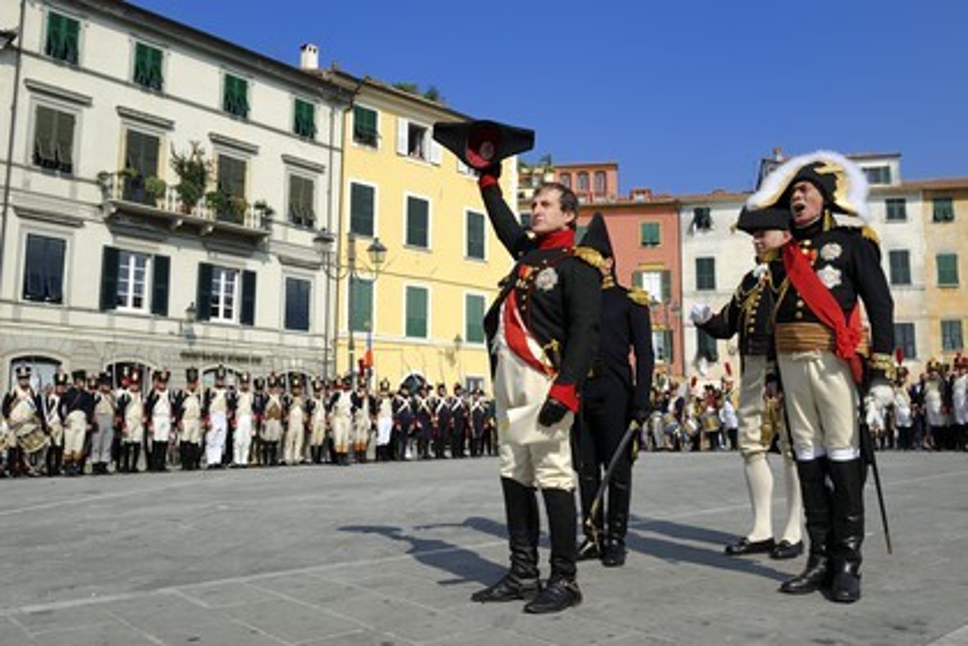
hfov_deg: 63.7
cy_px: 323
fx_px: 780
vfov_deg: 45.0
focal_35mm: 29
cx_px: 484
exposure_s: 1/320
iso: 200
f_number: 10
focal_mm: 29
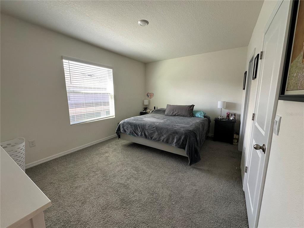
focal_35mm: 14
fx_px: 123
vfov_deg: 85.7
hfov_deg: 102.1
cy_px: 114
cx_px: 152
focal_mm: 2.22
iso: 125
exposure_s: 1/120
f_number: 2.2
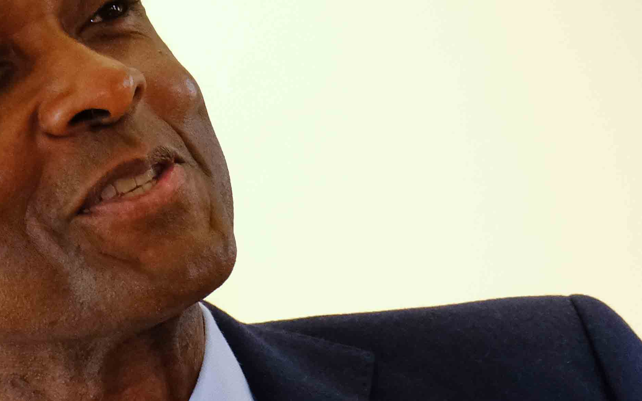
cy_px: 678
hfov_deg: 3.3
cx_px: 471
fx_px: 11232
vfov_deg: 2.0
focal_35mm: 642
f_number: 5.6
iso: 2000
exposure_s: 1/120
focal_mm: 102.2
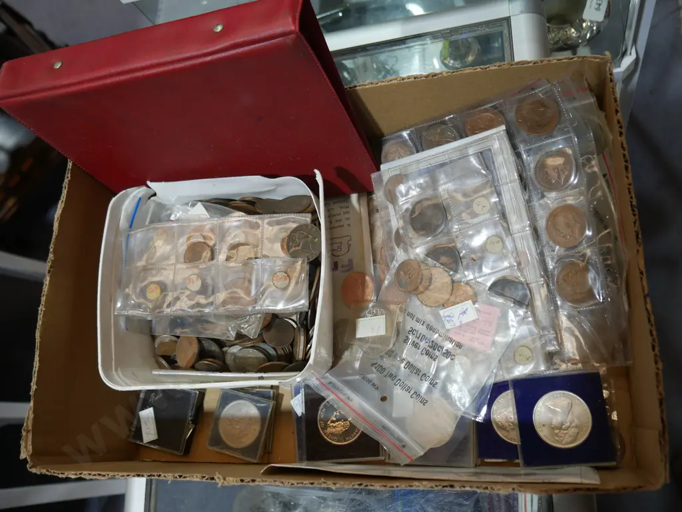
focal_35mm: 32
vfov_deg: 44.2
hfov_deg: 56.8
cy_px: 256
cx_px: 341
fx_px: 631
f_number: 3.6
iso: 200
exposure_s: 1/80
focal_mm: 16
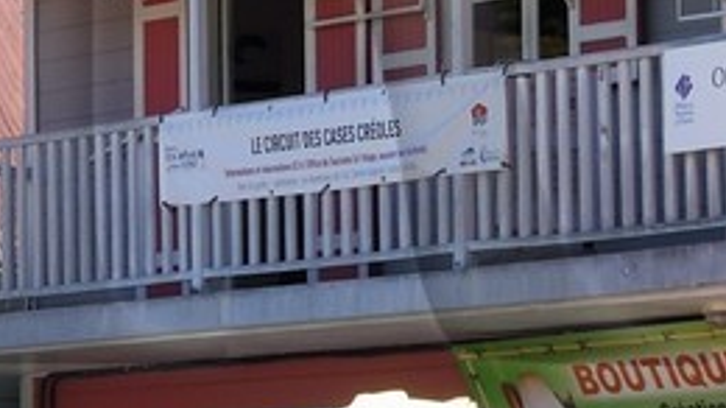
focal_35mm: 283
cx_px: -95
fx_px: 5446
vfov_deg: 4.3
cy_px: -89
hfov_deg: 7.6
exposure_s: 1/250
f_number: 13
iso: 200
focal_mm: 44
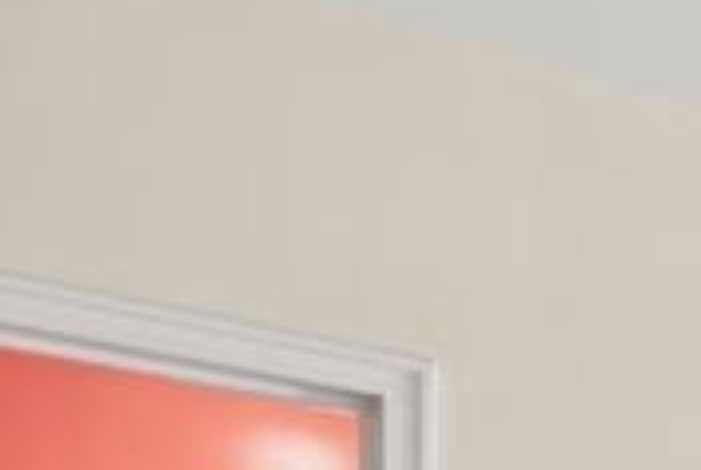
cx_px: 1784
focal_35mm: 93
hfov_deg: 13.7
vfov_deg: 12.3
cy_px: 1050
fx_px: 1814
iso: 400
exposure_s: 1/6
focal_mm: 16
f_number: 8
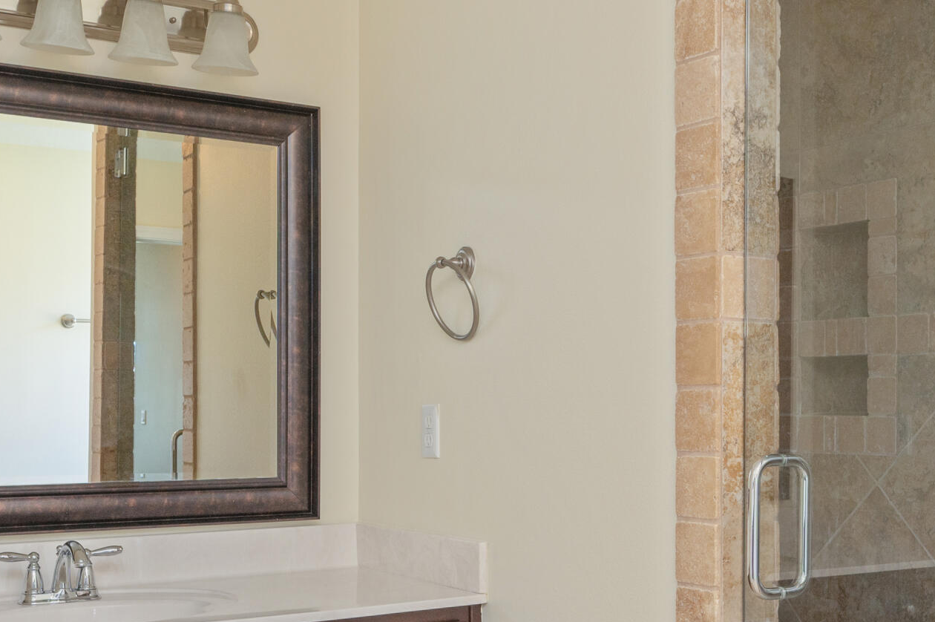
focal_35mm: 50
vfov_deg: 26.8
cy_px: 420
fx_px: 1298
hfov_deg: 39.6
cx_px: 526
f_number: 9
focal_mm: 21
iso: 320
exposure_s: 1/60
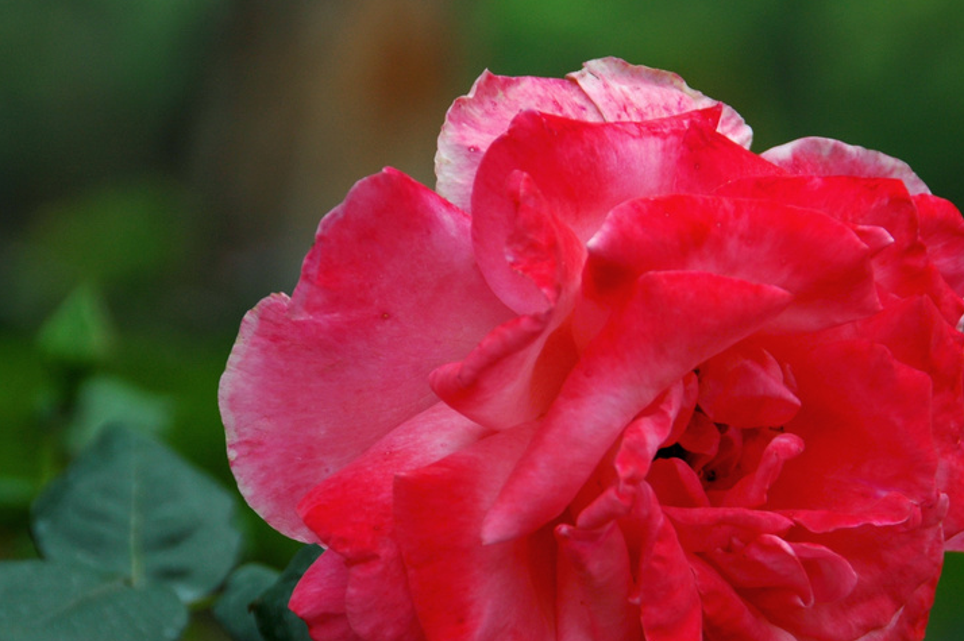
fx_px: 6904
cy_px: 428
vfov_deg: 5.3
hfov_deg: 8.0
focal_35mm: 258
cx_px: 451
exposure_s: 1/125
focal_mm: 120
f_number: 5.6
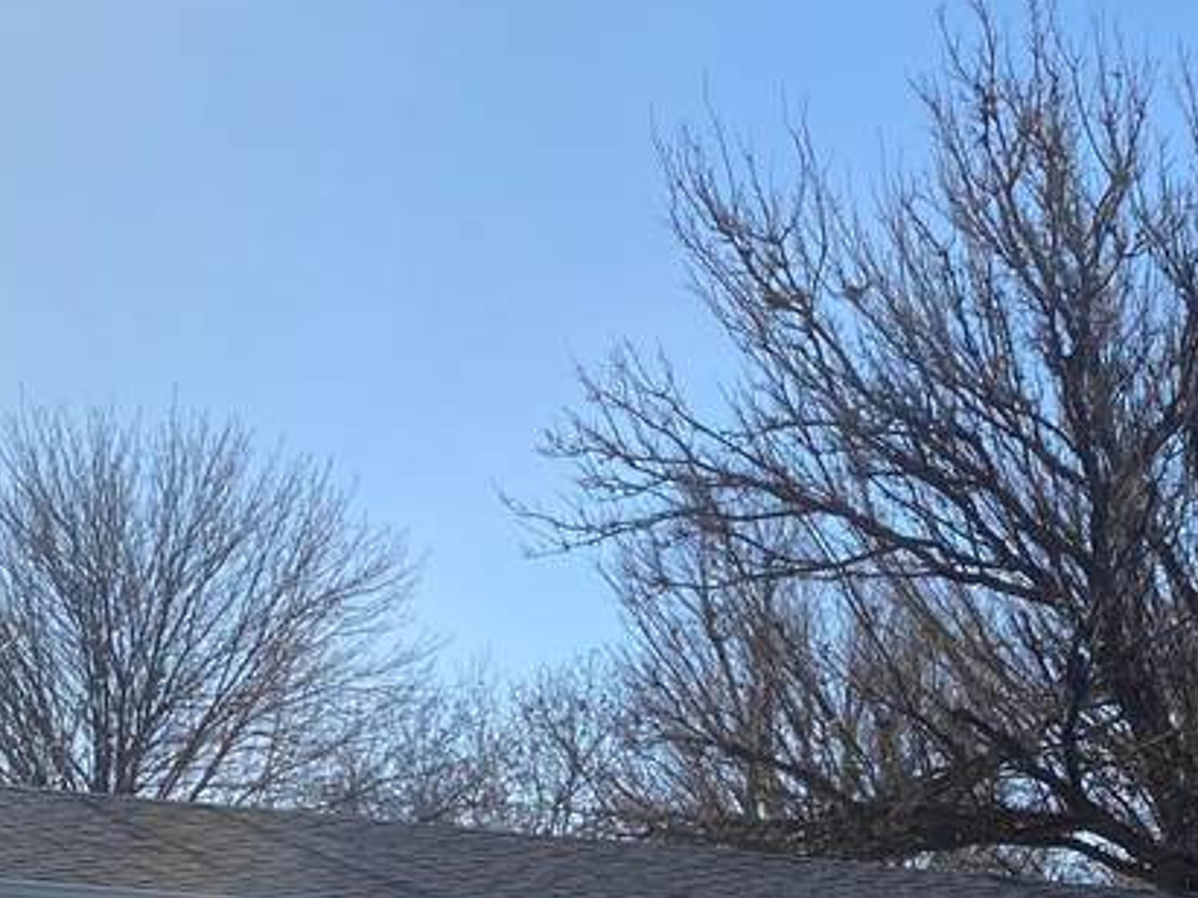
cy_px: 1245
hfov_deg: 23.5
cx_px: 1090
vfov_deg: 16.9
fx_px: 2802
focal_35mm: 81
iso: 32
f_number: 1.8
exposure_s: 1/3205
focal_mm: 4.25
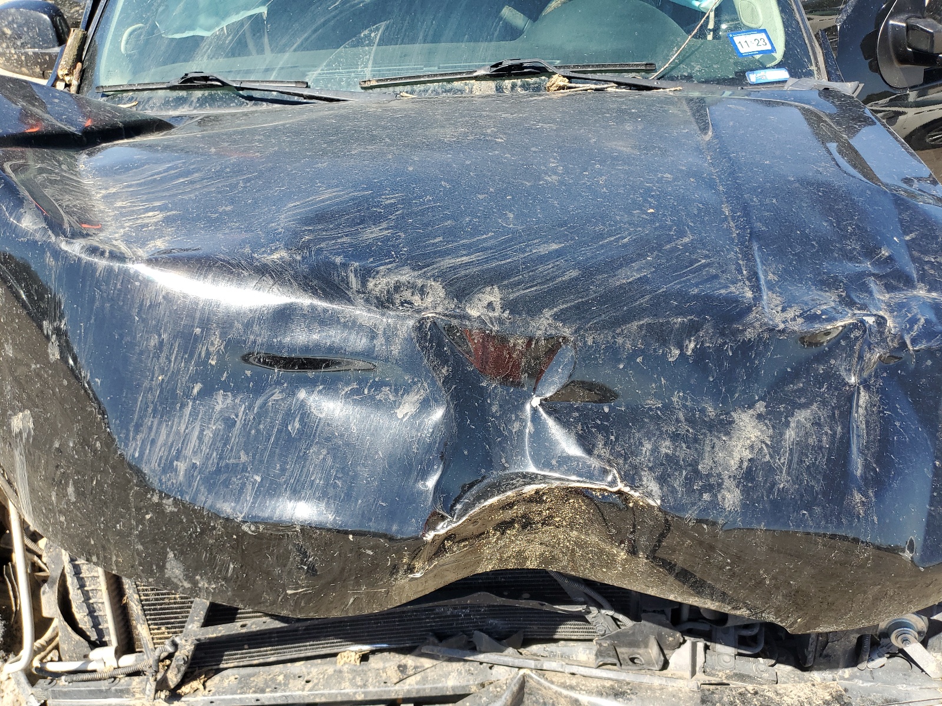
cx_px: 471
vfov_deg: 53.1
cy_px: 353
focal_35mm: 26
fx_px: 708
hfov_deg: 67.3
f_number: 1.5
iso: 50
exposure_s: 1/1111
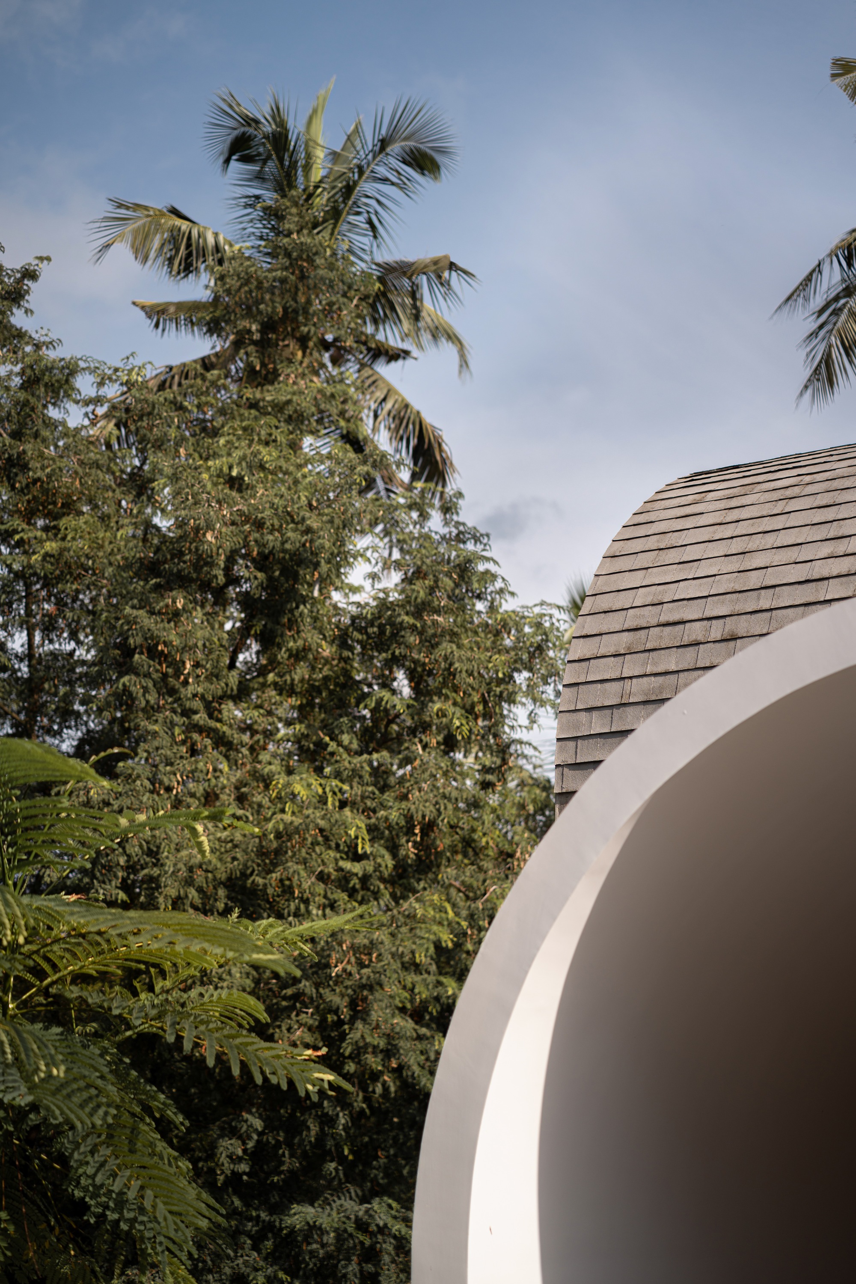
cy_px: 642
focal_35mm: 85
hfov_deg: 16.1
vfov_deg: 23.9
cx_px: 428
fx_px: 3031
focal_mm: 85
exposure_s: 1/6400
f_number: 2
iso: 100
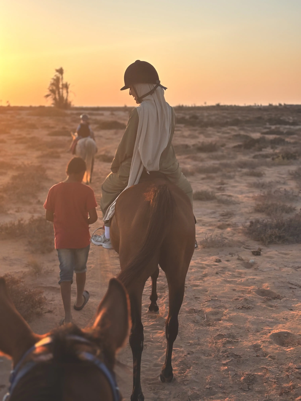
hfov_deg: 28.0
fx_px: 603
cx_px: 150
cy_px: 200
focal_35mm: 52
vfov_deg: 36.8
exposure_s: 1/887
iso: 32
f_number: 1.6
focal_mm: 5.96
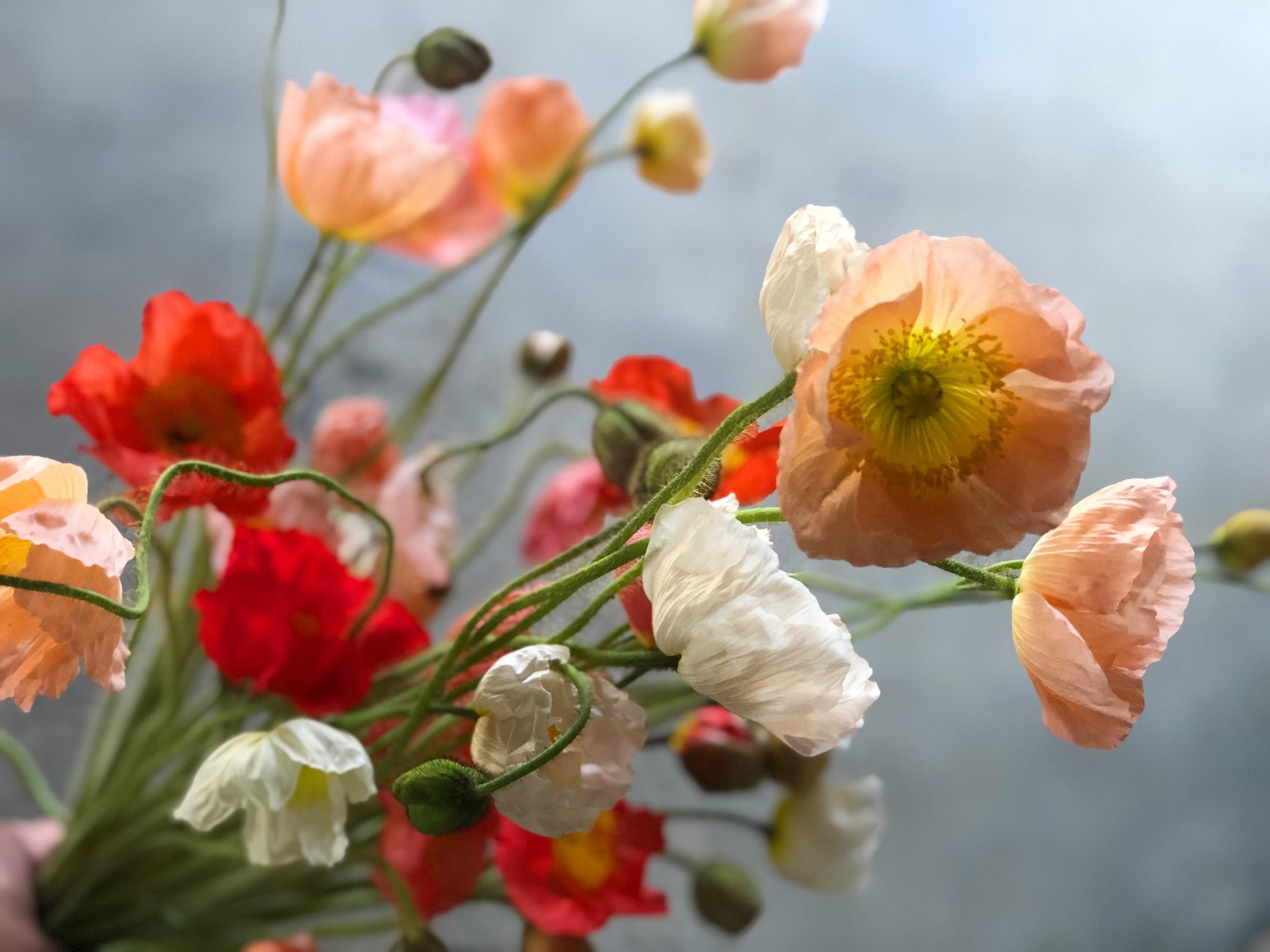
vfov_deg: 25.7
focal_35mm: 57
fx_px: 2091
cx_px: 635
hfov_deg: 33.8
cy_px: 476
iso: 200
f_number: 2.8
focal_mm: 6.6
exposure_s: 1/30
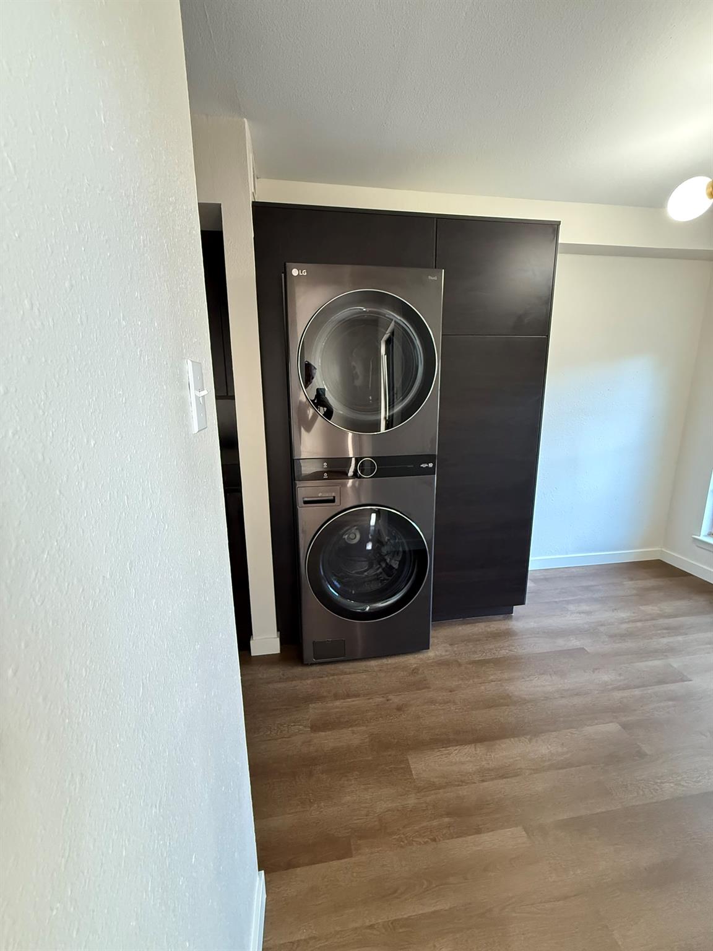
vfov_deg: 102.1
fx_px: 384
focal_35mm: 14
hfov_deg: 85.7
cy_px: 476
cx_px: 356
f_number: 2.2
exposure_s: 1/60
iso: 800
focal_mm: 2.22
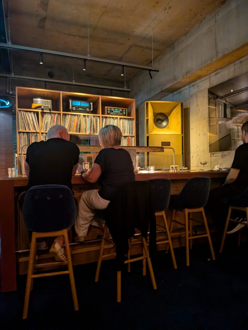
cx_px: 124
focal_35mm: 24
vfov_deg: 71.6
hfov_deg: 56.8
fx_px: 229
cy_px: 165
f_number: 1.7
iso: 613
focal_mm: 4.53
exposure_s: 1/15
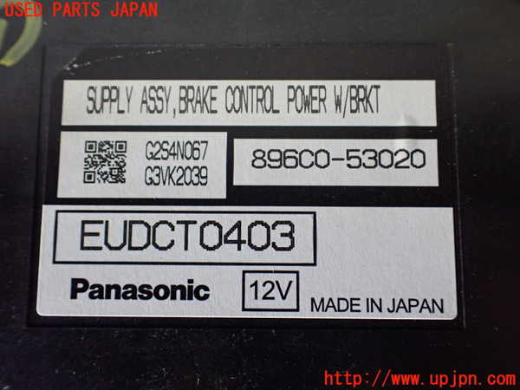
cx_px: 260
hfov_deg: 60.0
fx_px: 451
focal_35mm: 30
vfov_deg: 46.8
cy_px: 195
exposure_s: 1/125
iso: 640
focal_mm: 5.4
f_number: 2.3
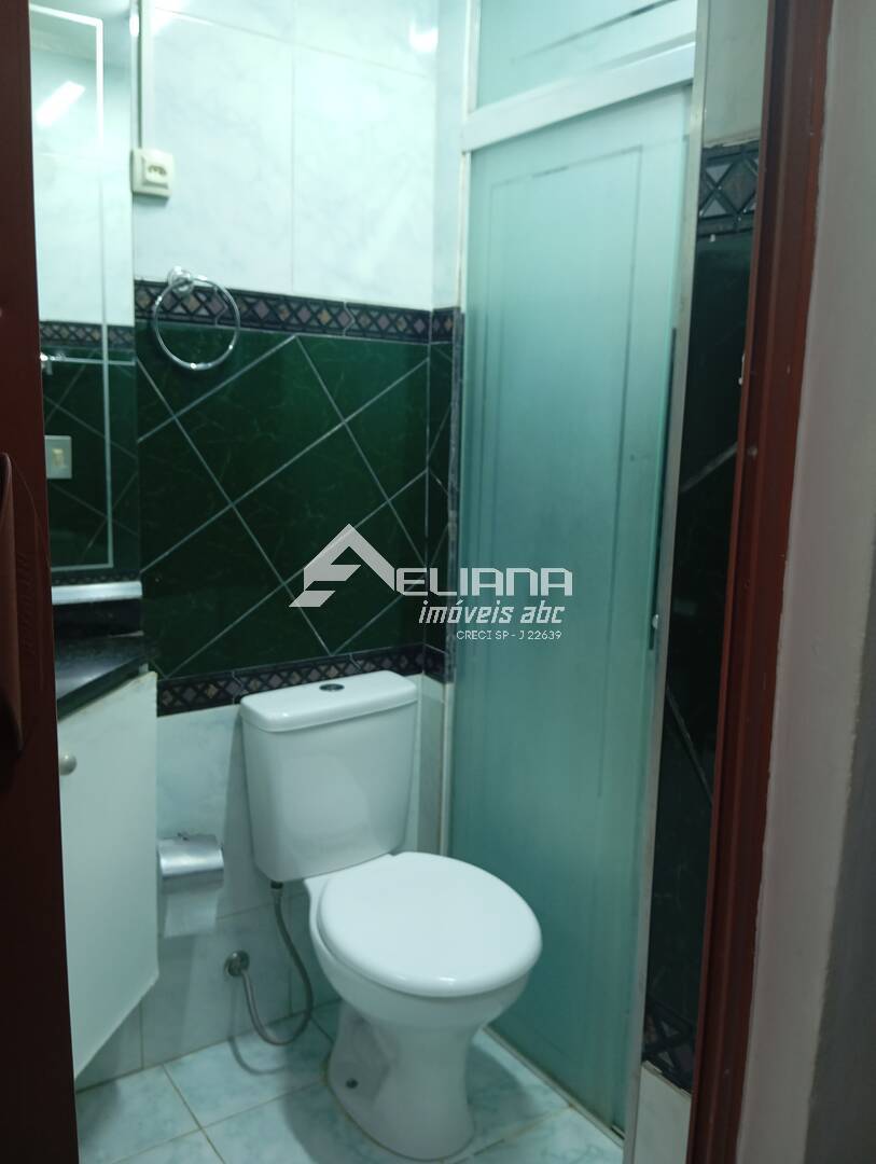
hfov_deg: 49.8
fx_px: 943
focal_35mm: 28
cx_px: 438
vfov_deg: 63.4
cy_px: 582
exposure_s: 1/30
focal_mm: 4.22
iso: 836
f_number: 1.8
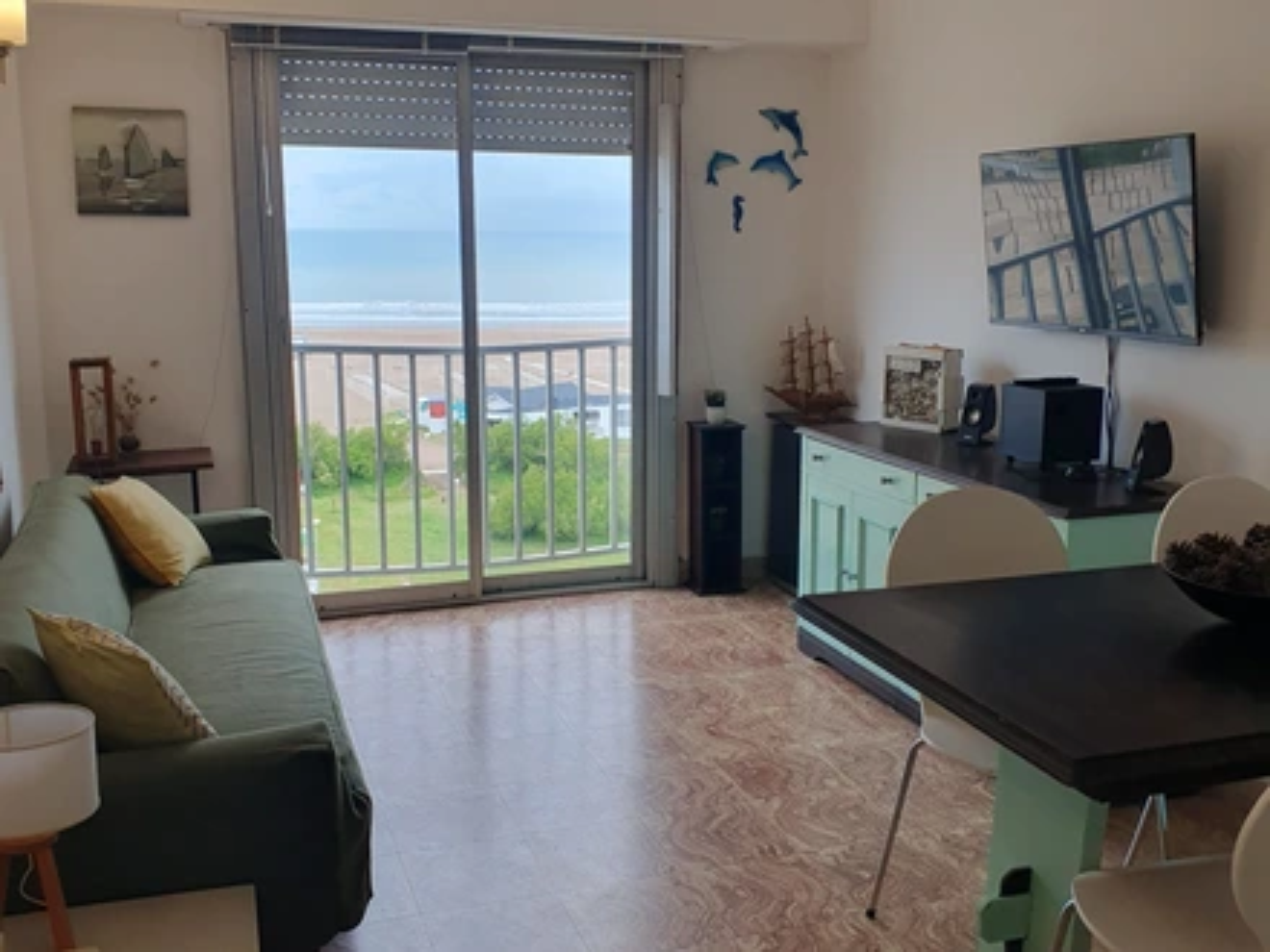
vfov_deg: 53.1
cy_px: 476
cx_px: 635
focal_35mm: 26
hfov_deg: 67.3
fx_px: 954
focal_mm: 4.32
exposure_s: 1/124
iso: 50
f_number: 2.4
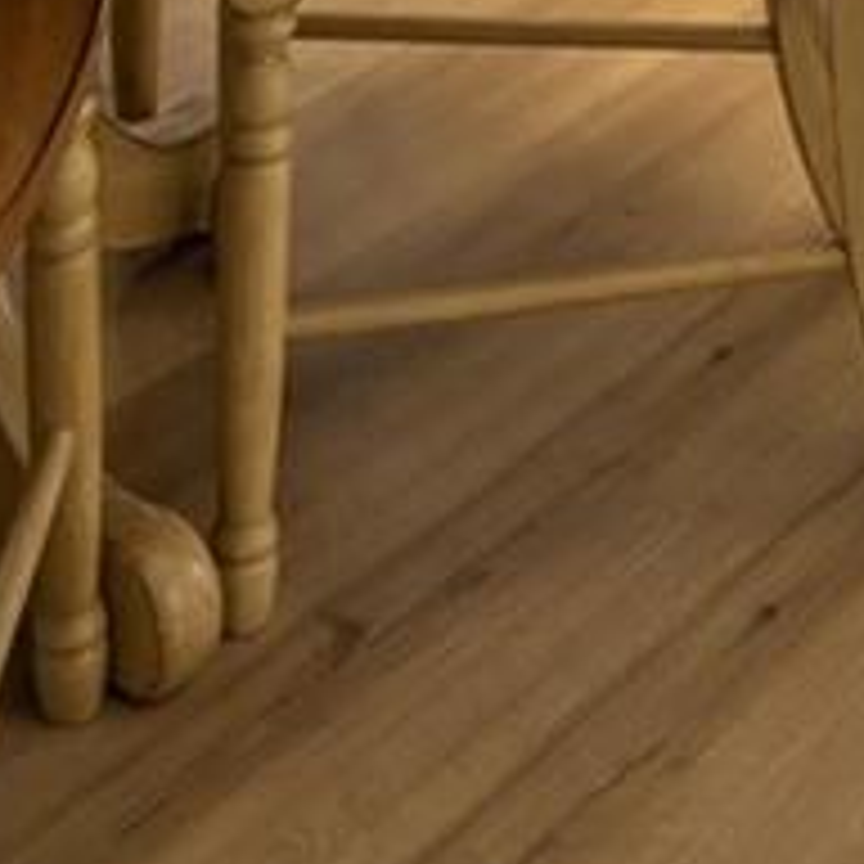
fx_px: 3191
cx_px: 770
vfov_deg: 11.6
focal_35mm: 113
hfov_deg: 15.3
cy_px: -1418
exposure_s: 1.3
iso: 250
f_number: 6.3
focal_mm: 16
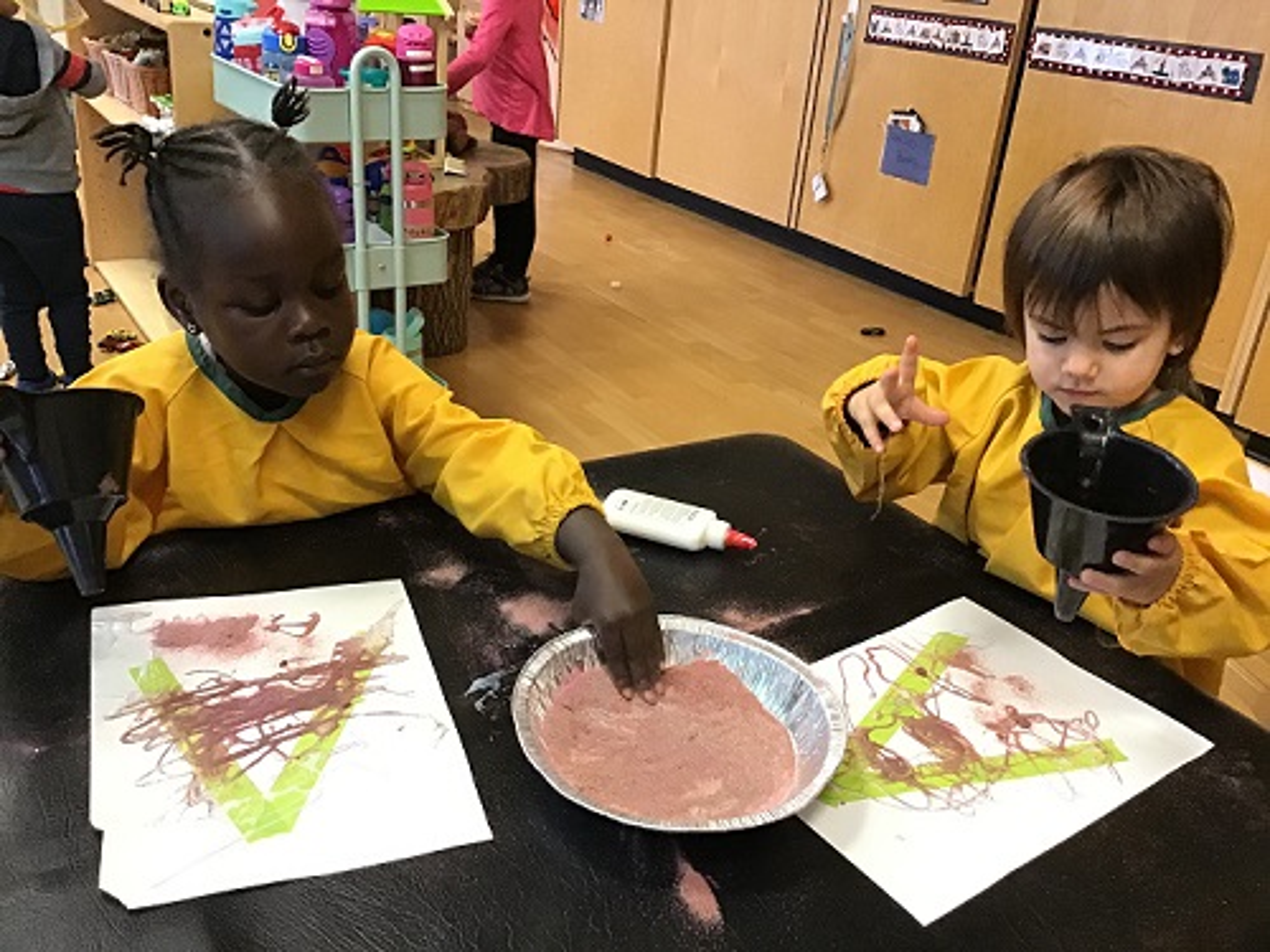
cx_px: 635
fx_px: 1137
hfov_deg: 58.4
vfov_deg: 45.4
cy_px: 476
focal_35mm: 31
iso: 200
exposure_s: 1/30
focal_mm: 3.3
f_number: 2.4
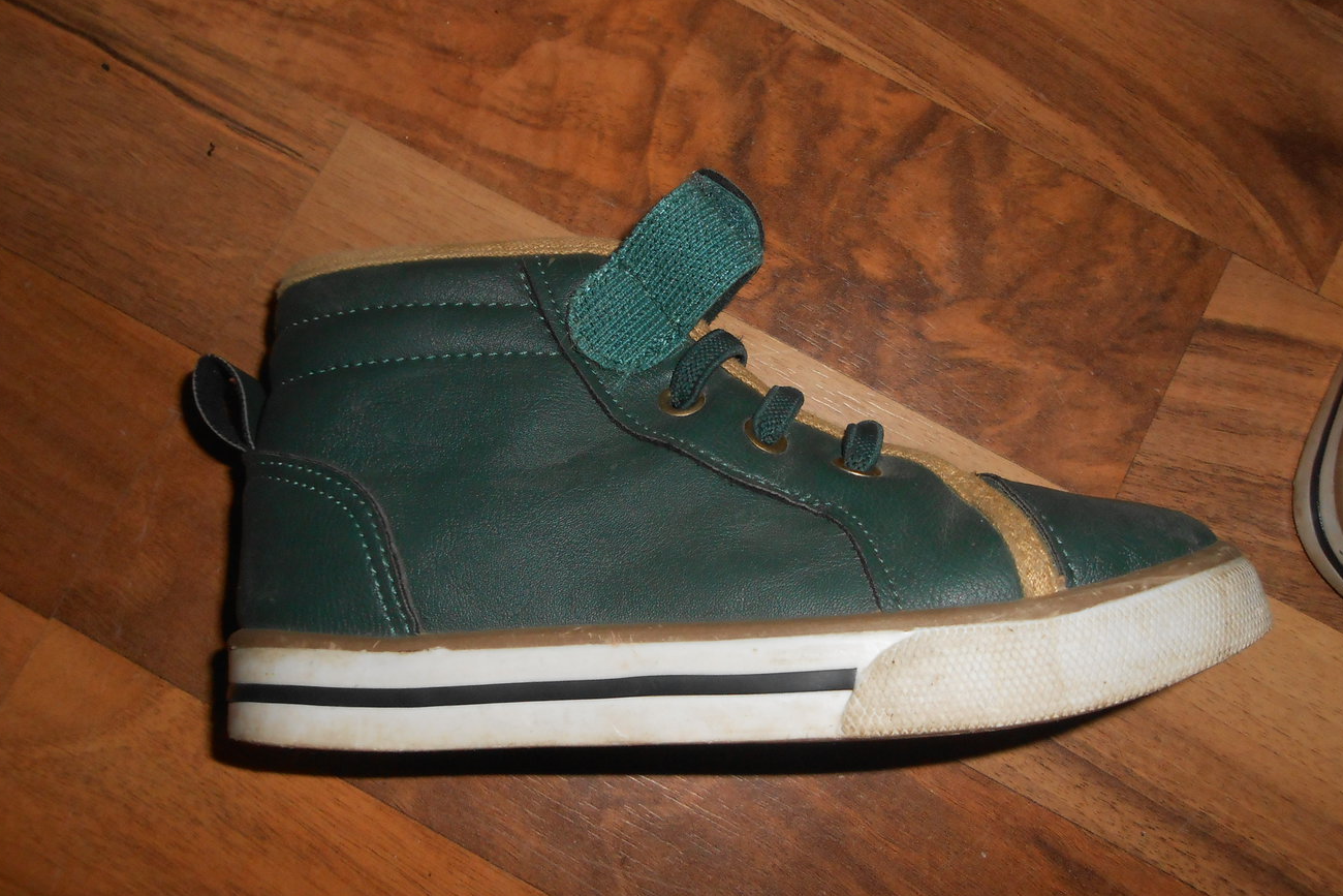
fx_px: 1194
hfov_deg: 58.7
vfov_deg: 41.1
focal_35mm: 32
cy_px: 446
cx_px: 673
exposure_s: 1/25
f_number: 11.9
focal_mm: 5.3
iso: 200
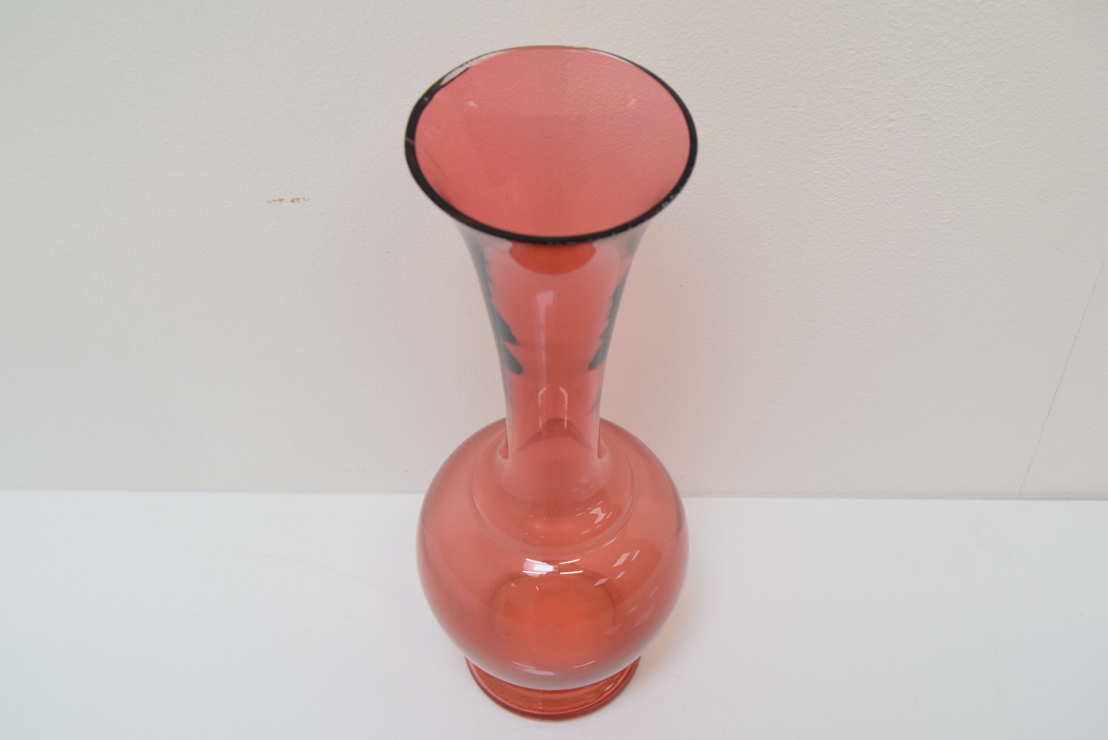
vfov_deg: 25.8
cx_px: 554
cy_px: 370
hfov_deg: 37.8
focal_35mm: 52
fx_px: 1617
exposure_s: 1/160
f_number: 6.3
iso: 1600
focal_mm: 35
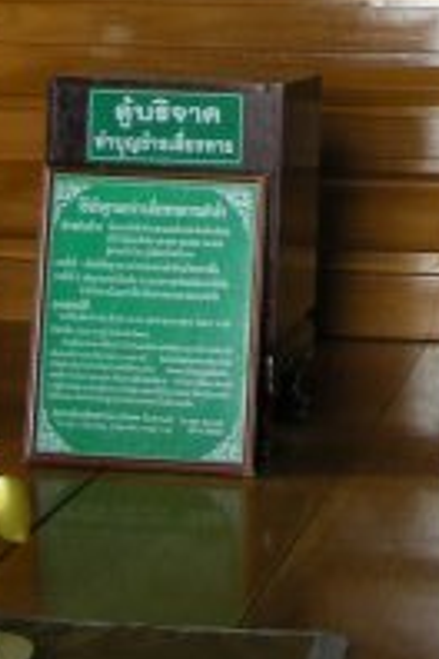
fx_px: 2213
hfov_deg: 11.2
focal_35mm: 121
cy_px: -260
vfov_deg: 15.8
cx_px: 429
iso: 64
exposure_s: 1/9.6
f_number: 2.7
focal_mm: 7.5
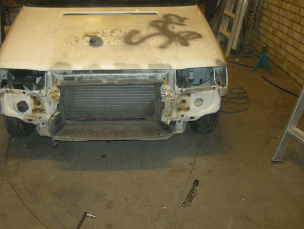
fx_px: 360
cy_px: 114
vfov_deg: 35.2
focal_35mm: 41
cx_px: 132
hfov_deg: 45.6
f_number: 2.8
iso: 115
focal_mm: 5.7
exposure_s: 1/31.6
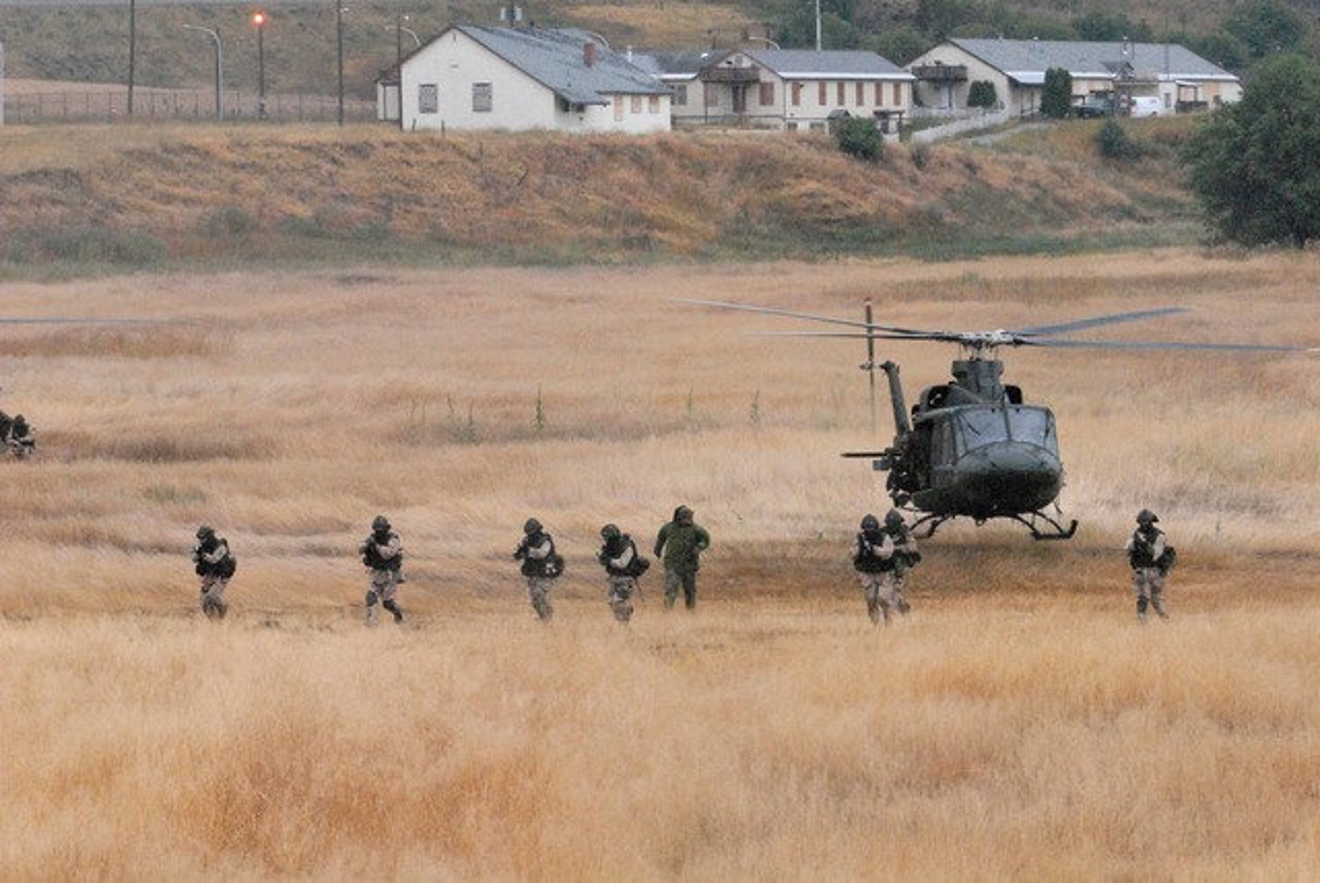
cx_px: 660
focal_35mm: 180
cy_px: 442
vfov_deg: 7.6
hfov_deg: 11.4
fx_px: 6606
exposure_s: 1/500
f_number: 11
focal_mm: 120
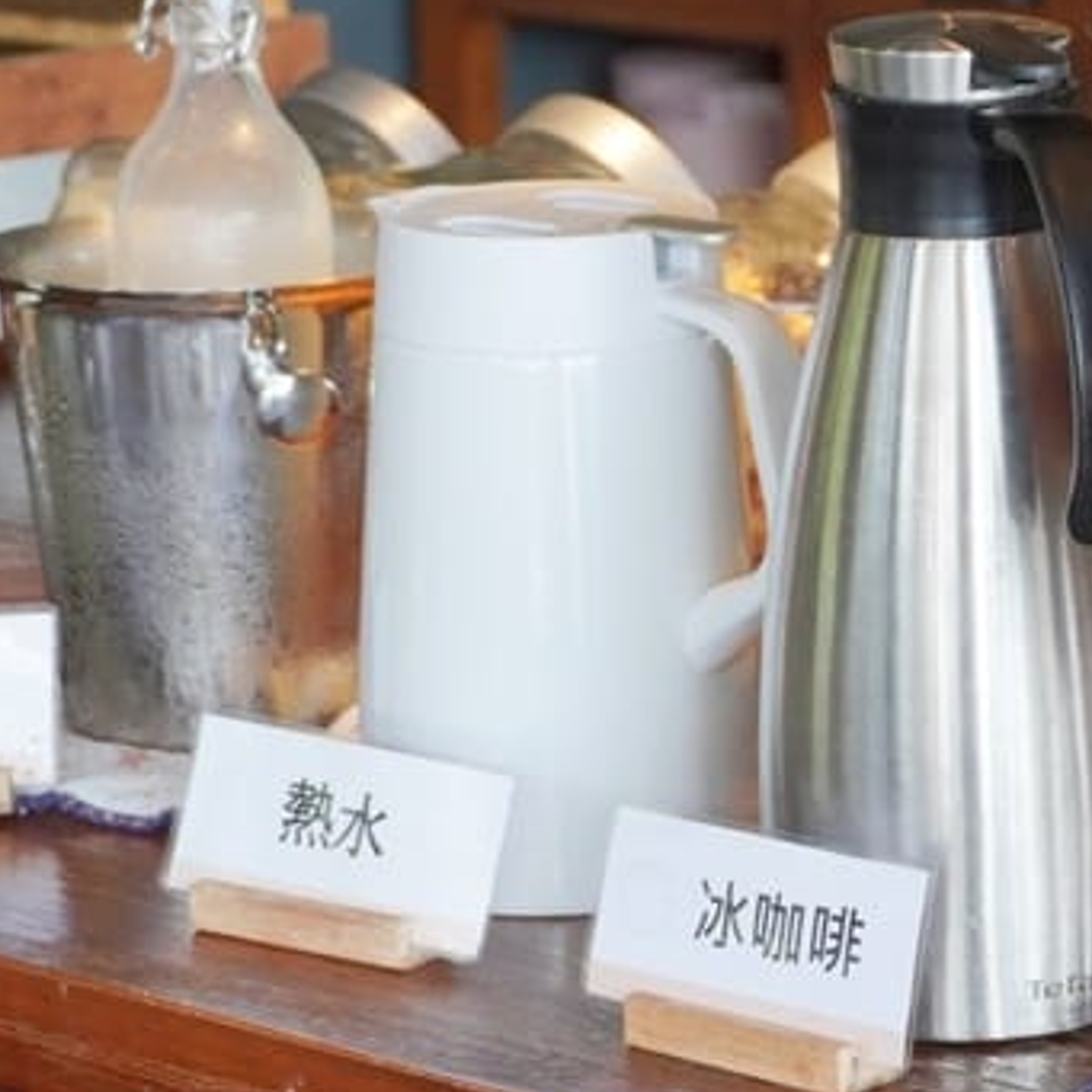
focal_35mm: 149
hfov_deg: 11.5
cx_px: 1307
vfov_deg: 11.7
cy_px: 405
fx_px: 5318
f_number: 5.6
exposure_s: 1/160
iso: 1250
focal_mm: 42
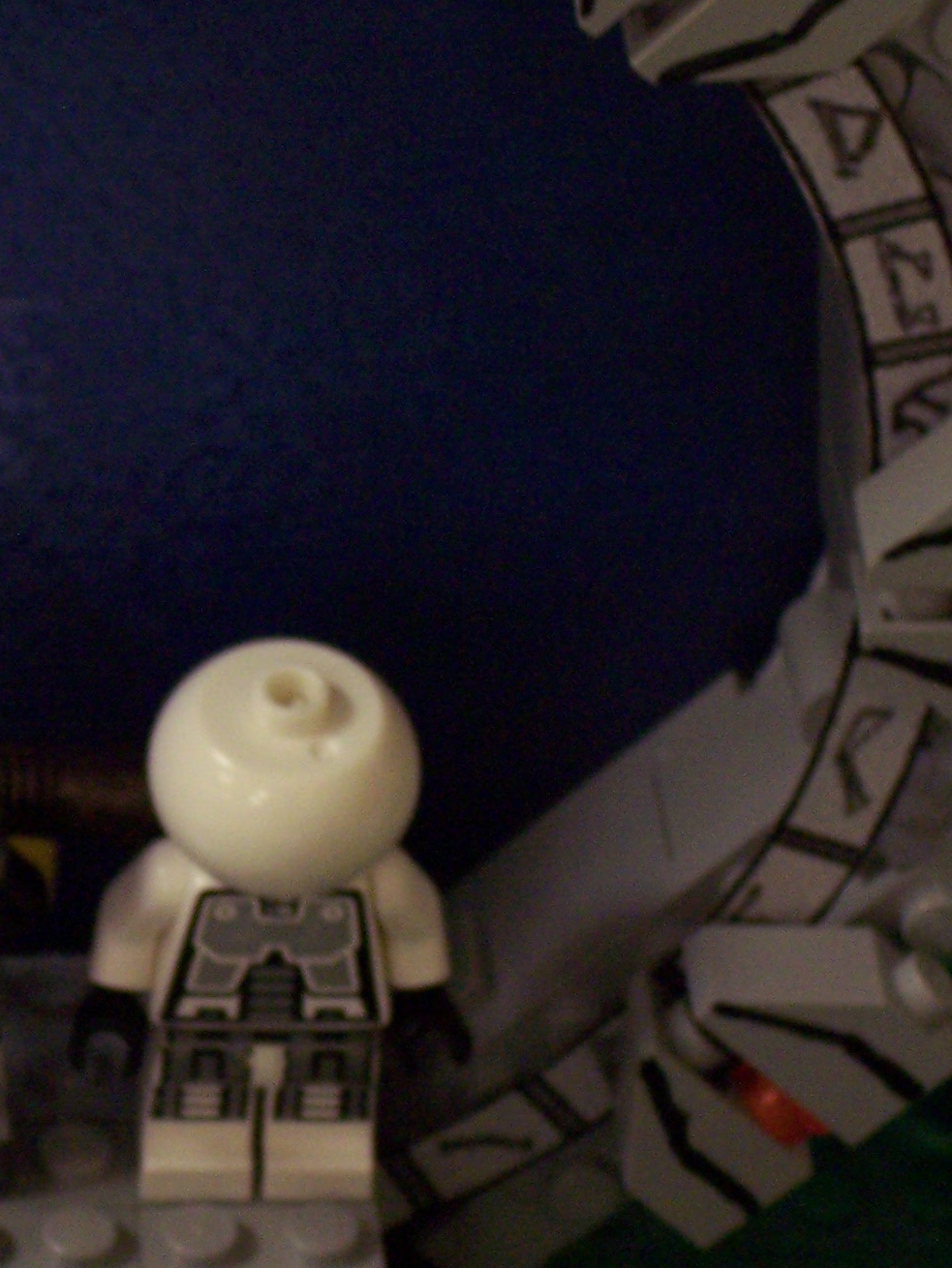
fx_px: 9348
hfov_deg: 5.8
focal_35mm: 255
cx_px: -46
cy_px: 558
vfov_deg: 7.8
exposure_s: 1/8
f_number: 4.8
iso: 200
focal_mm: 24
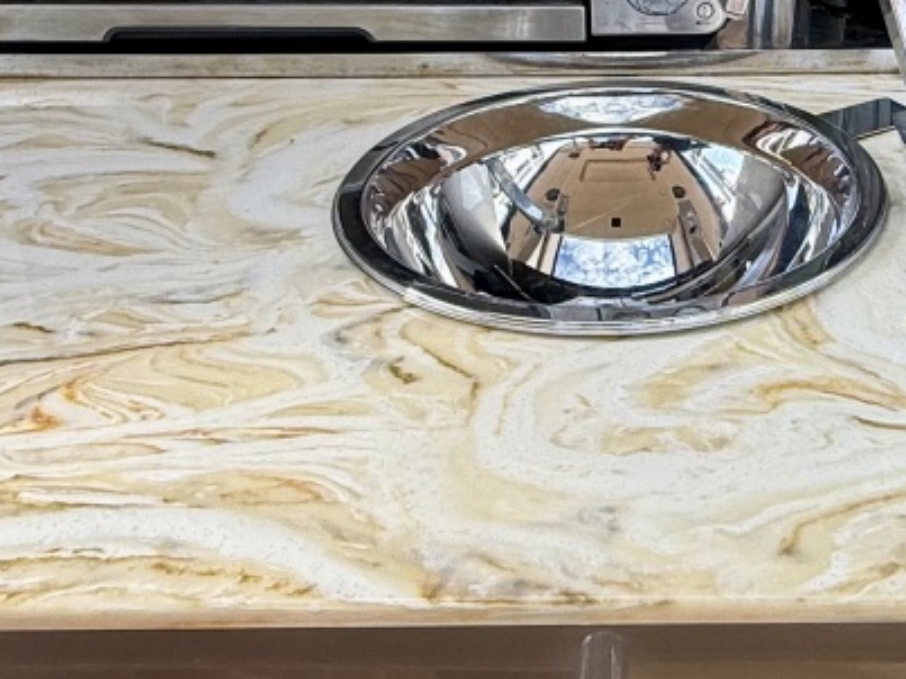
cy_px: 137
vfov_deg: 28.5
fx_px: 1308
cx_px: 668
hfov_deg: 37.4
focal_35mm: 50
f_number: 2.2
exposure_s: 1/346
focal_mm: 2.22
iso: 50
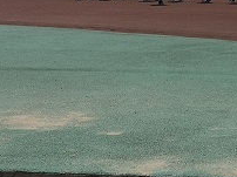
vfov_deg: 9.9
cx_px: 242
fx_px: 998
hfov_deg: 13.3
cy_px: -61
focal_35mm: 146
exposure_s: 1/6211
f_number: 1.8
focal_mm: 3.95
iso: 50
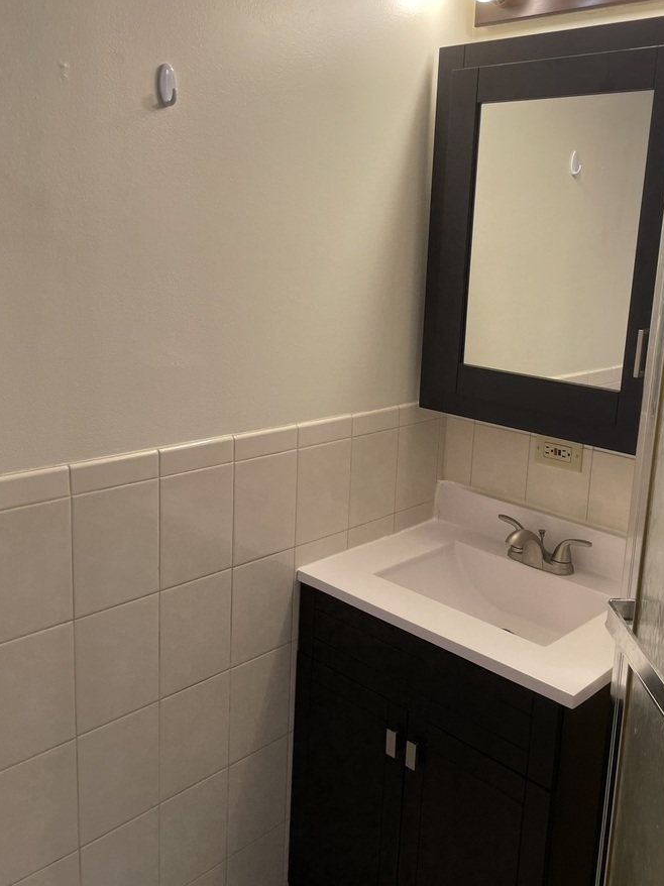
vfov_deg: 56.8
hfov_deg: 43.9
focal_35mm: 32
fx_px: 819
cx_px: 405
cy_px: 414
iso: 32
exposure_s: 1/156
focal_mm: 4.2
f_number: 1.6
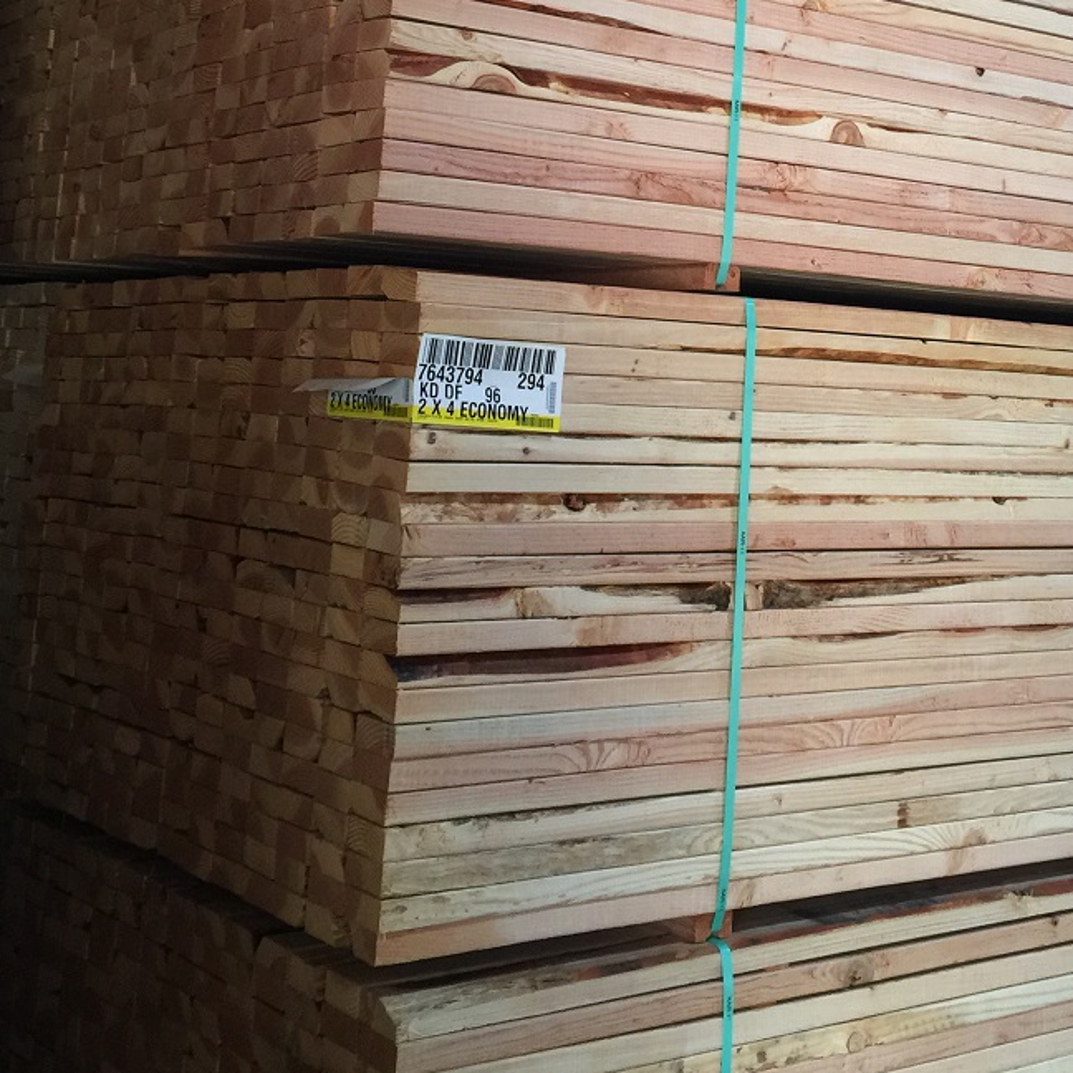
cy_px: 108
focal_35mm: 54
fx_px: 1894
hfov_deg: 31.5
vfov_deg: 30.3
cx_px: 689
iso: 50
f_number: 2.2
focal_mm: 4.15
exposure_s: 1/15
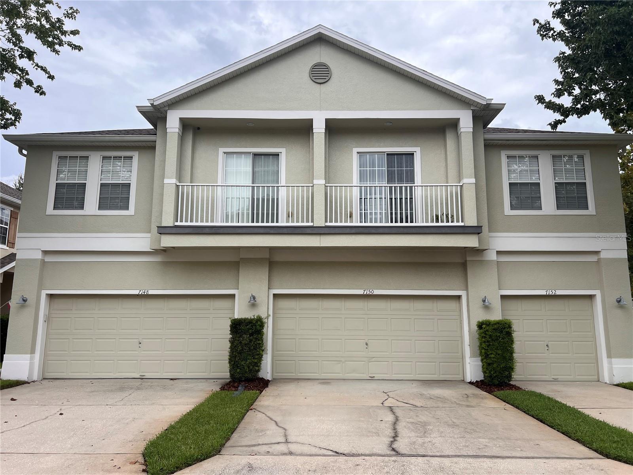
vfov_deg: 53.1
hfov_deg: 67.3
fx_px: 475
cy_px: 238
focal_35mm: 26
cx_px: 316
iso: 50
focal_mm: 5.7
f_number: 1.5
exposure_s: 1/2632
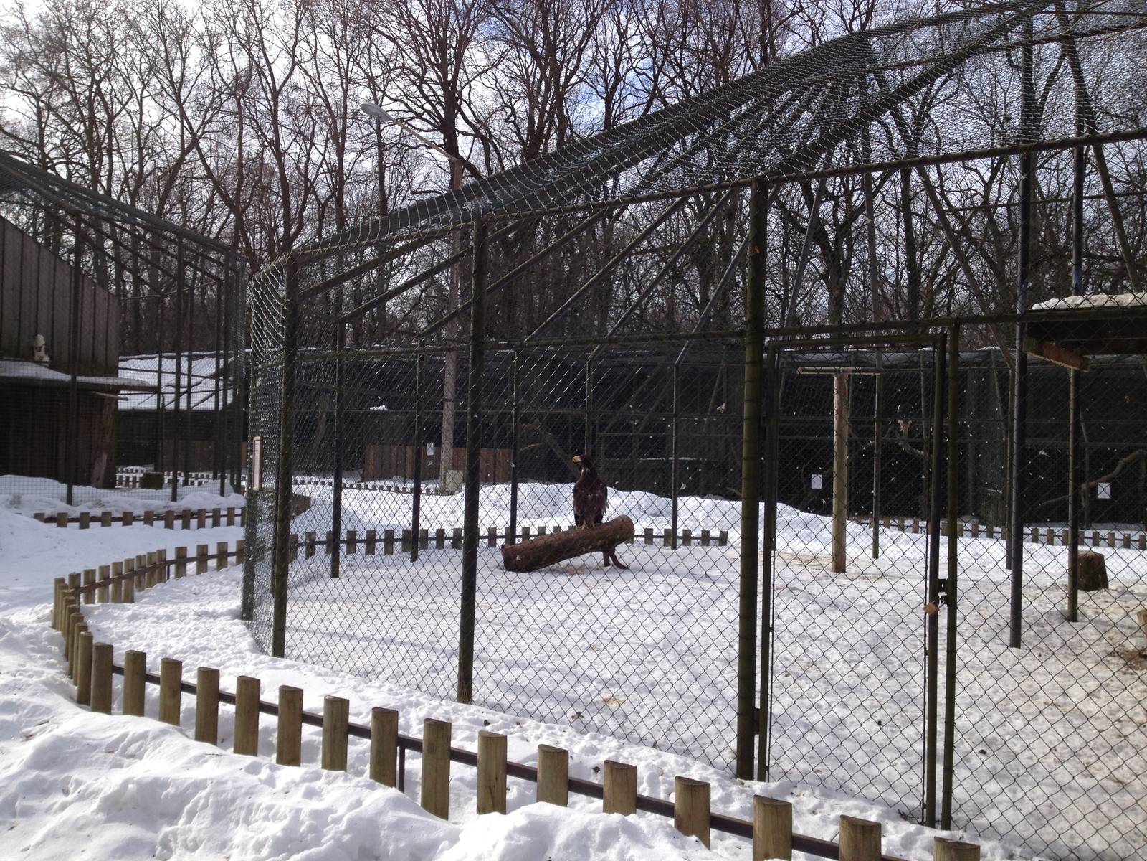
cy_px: 430
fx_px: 1160
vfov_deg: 40.7
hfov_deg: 52.6
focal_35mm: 35
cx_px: 574
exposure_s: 1/1346
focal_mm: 4.28
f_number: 2.4
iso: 50
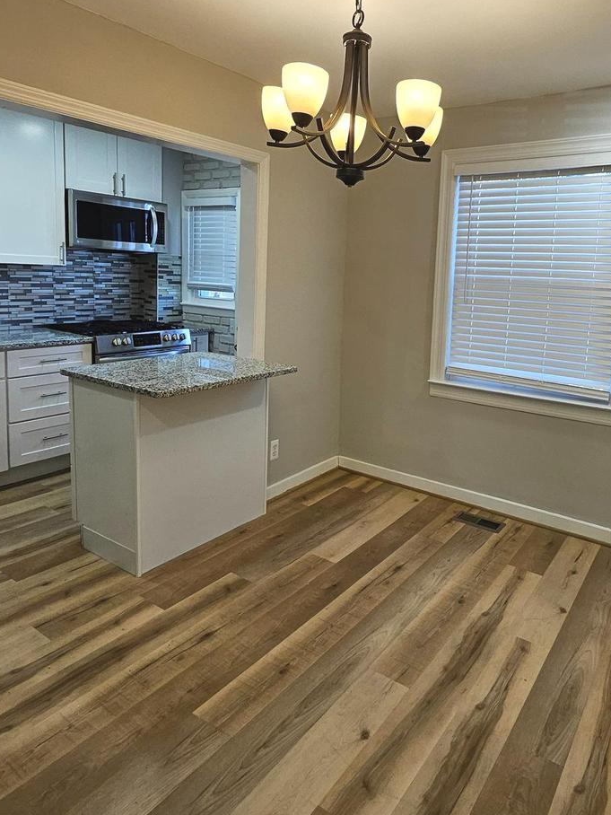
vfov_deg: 75.9
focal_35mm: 22
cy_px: 348
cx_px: 366
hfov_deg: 60.6
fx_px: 518
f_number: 2.2
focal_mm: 1.74
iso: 50
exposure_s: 1/60
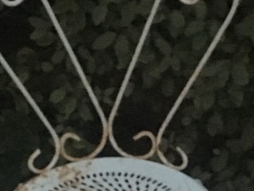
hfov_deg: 15.9
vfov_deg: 11.7
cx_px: 127
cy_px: 216
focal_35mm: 124
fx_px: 910
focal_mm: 4.15
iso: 1000
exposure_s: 1/17
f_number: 2.2
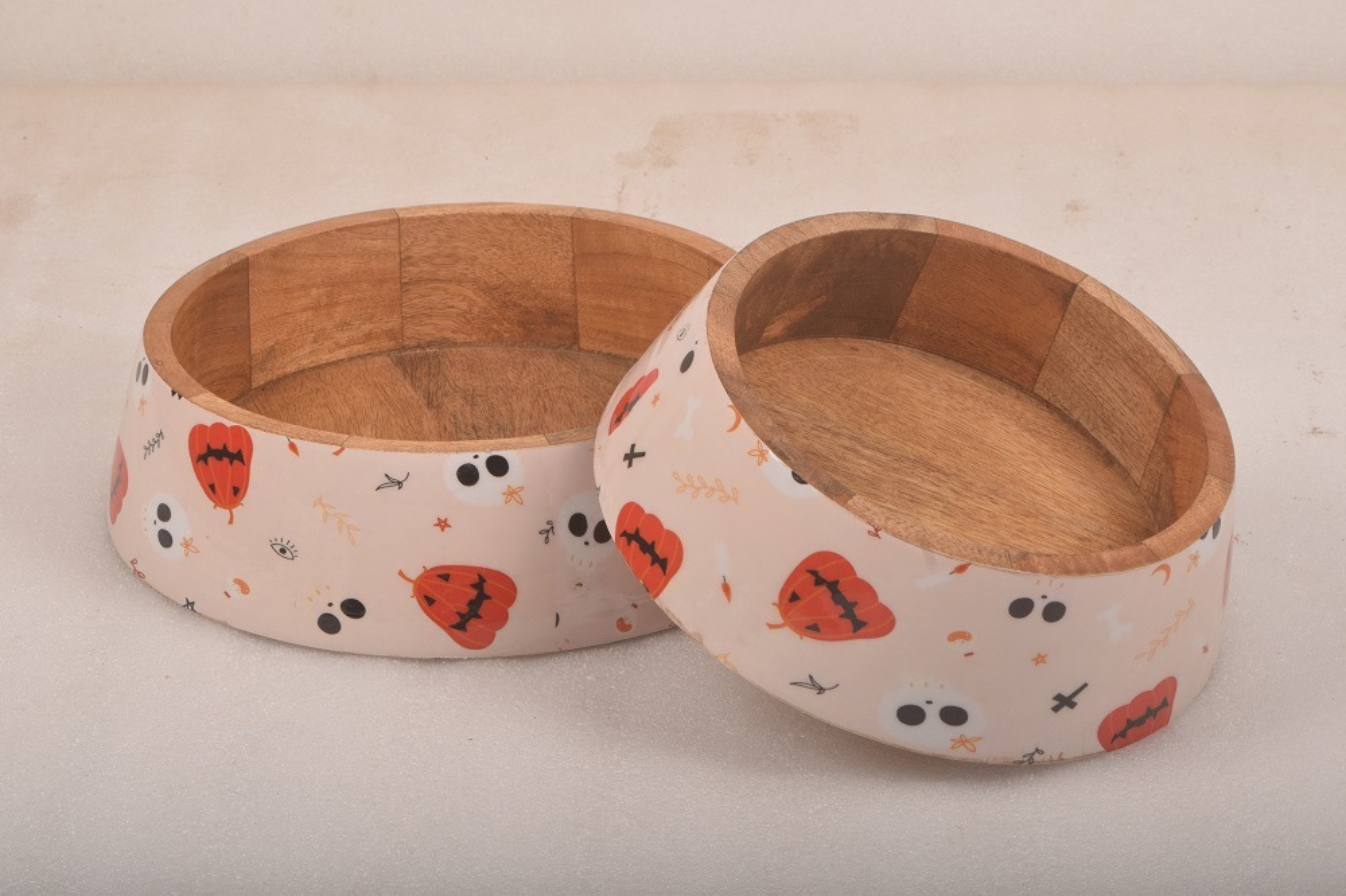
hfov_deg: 17.1
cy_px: 448
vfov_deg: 11.4
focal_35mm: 120
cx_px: 673
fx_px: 4485
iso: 160
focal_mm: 80
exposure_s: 1/200
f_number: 16
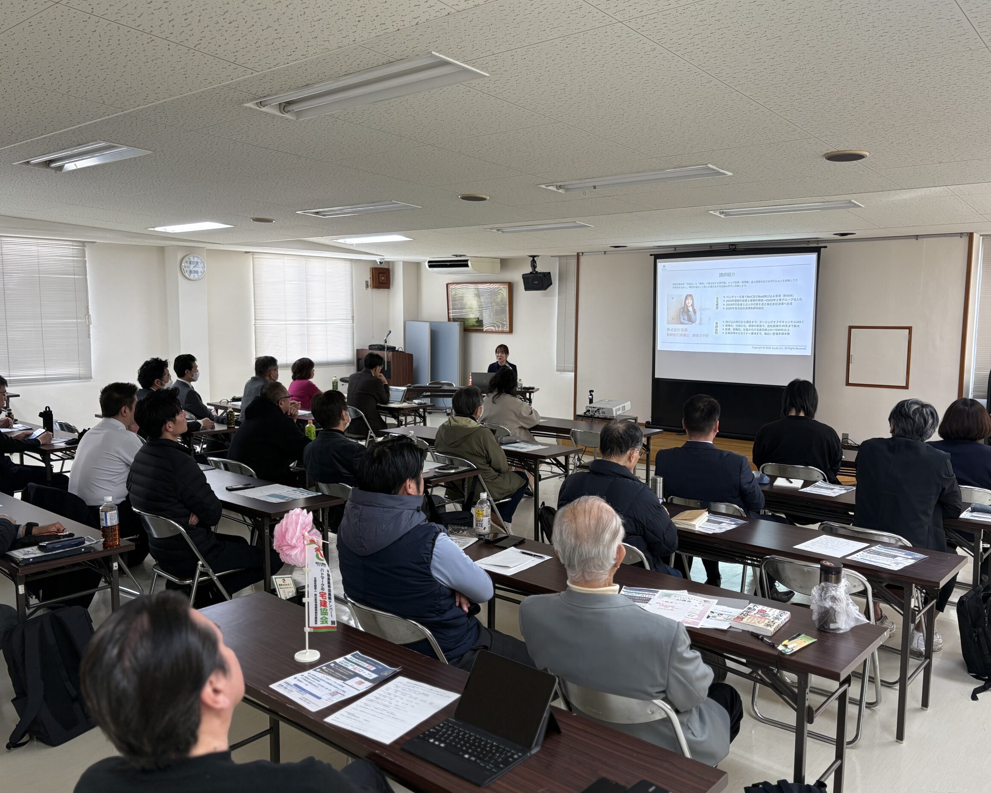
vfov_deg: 51.5
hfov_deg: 62.2
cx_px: 502
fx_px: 821
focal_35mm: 28
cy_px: 394
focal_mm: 5.96
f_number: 1.6
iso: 125
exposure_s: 1/120
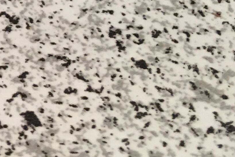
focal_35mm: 148
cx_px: -201
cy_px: -36
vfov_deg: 9.1
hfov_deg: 12.5
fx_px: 966
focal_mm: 4.15
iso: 160
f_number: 2.2
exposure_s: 1/33
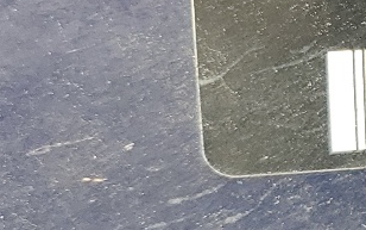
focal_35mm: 143
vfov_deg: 8.9
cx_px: 744
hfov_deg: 12.7
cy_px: -156
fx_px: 1427
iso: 50
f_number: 1.5
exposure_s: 1/182
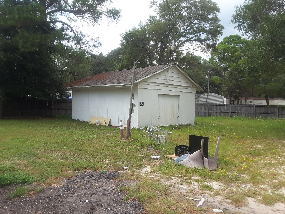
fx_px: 255
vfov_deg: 45.4
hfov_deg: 58.4
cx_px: 142
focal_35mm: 31
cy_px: 107
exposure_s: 1/598
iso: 40
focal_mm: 2.9
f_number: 1.9
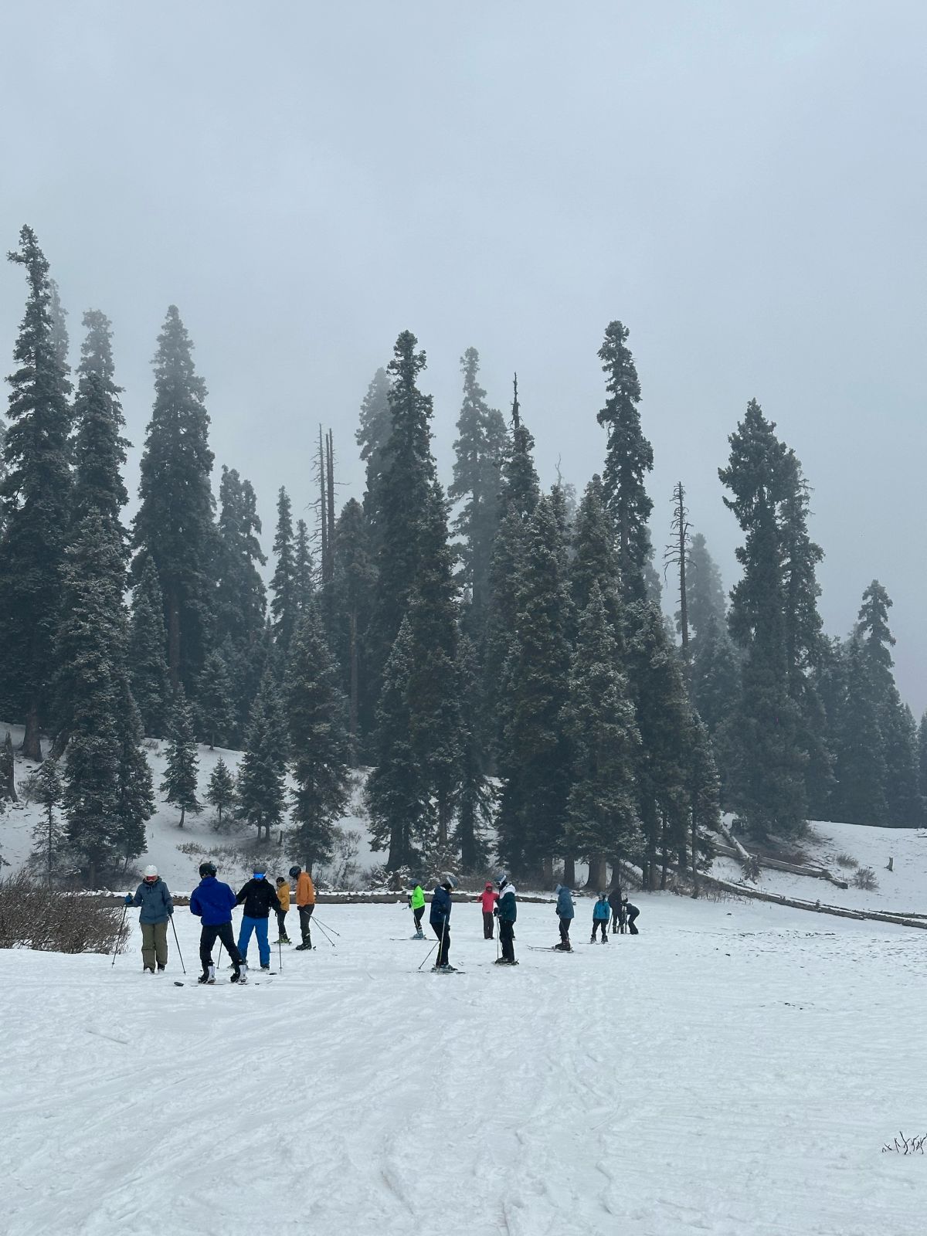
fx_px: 1714
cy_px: 618
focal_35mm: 48
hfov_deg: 30.3
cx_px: 464
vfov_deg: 39.7
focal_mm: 6.86
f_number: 1.78
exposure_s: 1/3257
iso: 64
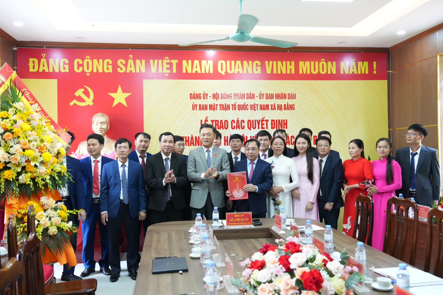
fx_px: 443
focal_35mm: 36
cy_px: 146
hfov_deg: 53.1
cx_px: 225
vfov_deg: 36.9
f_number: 4
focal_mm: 35
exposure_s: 1/400
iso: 5000
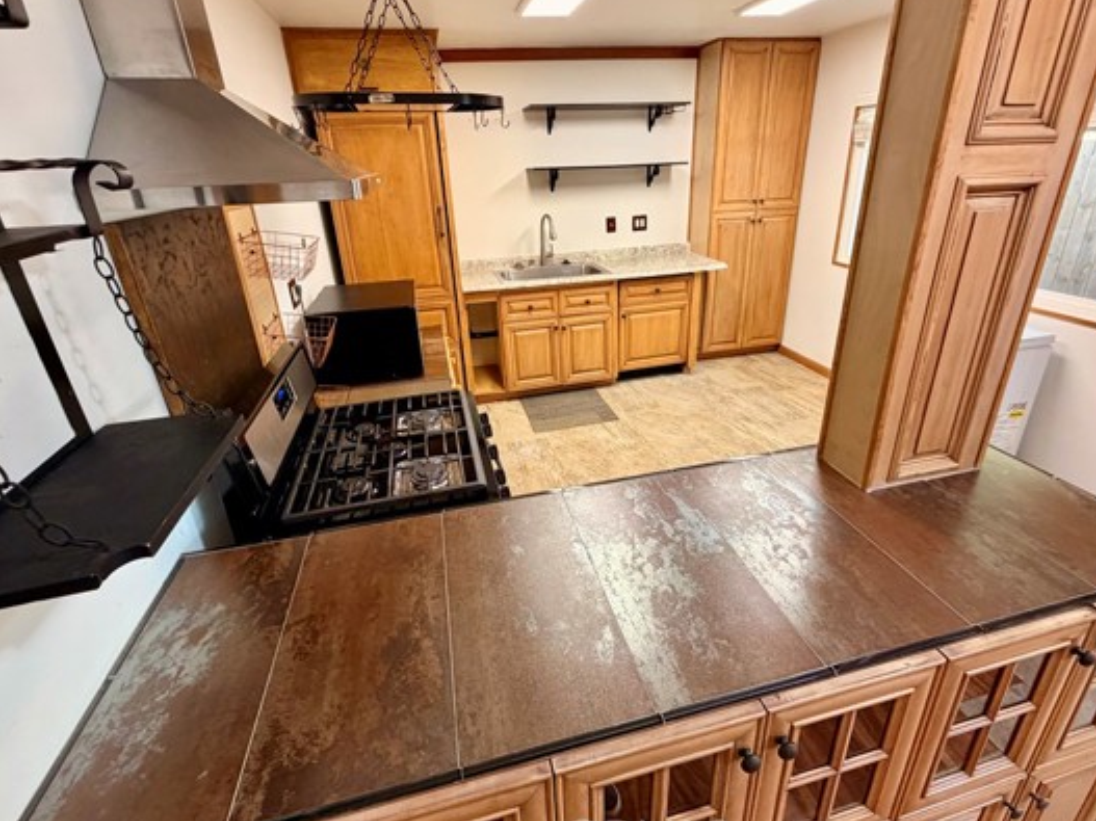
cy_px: 370
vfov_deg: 74.5
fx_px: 538
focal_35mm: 17
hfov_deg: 91.0
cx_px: 562
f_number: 2.2
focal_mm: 2.22
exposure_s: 1/120
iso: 320
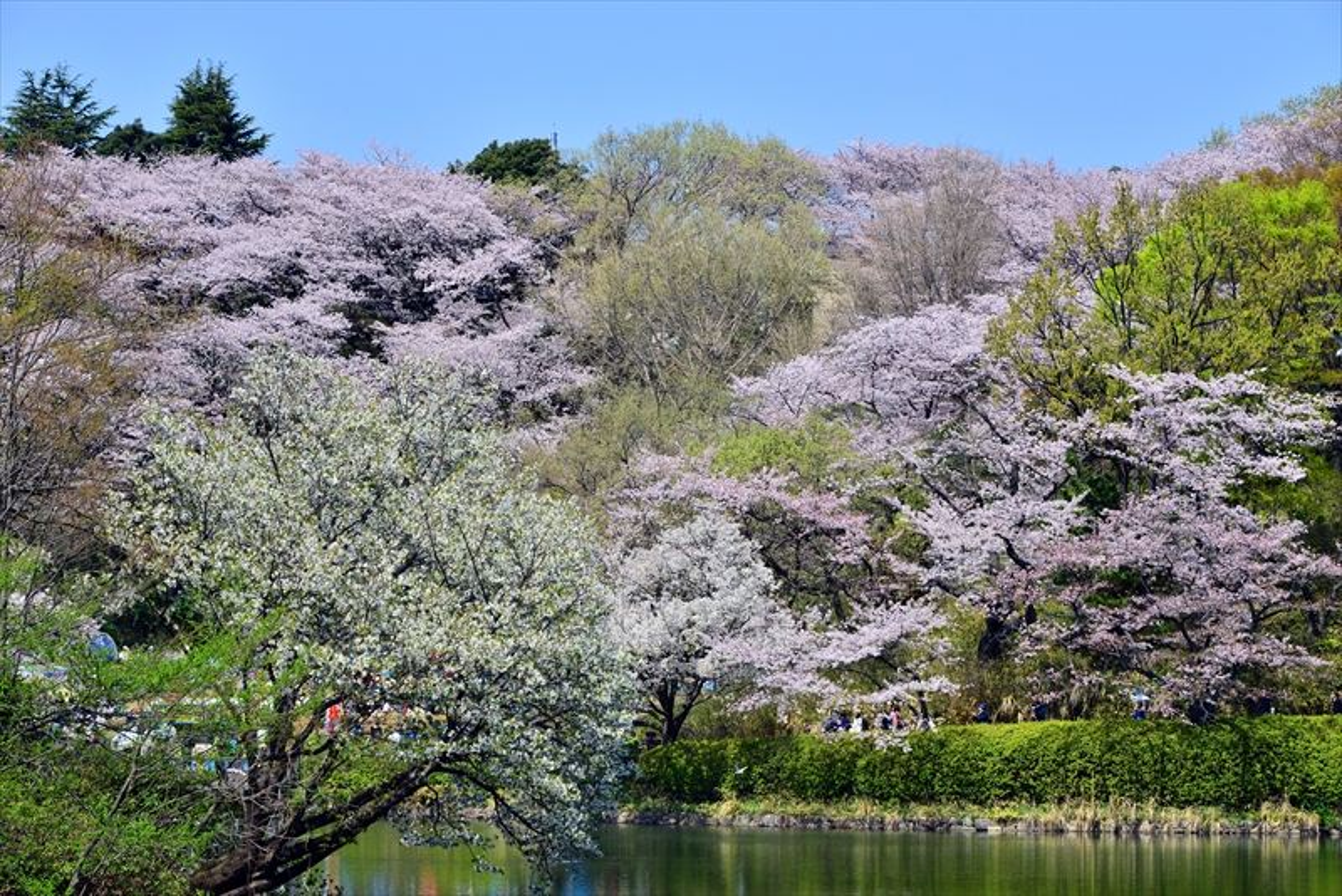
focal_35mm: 116
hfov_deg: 17.6
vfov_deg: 11.8
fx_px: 4326
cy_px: 448
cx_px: 671
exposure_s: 1/640
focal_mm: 116
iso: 400
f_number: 13
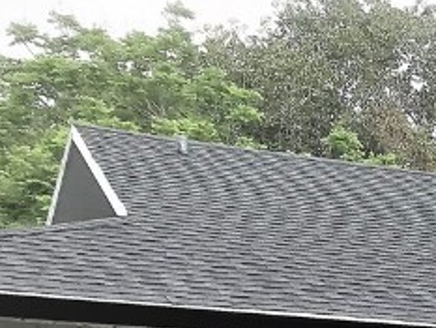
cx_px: 835
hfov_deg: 13.9
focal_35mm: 123
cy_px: 530
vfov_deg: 11.4
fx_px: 1550
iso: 20
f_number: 1.8
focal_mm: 3.99
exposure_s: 1/1259
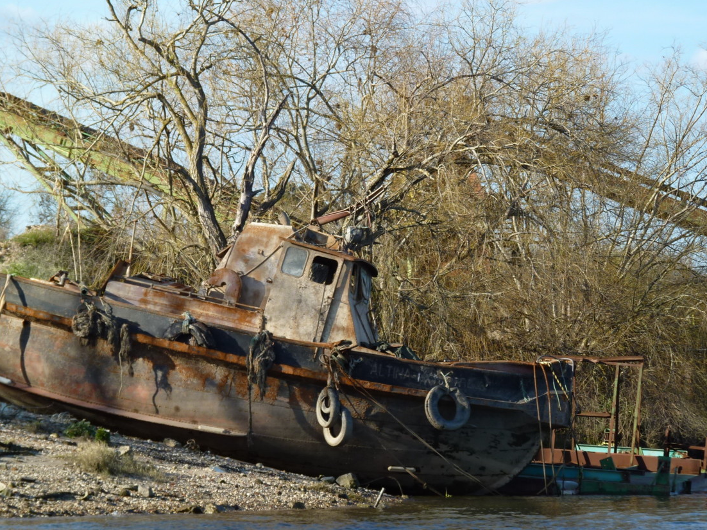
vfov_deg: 9.0
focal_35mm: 165
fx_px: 3369
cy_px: 253
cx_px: 336
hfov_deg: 12.0
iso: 80
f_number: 4.5
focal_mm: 25.2
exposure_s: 1/250
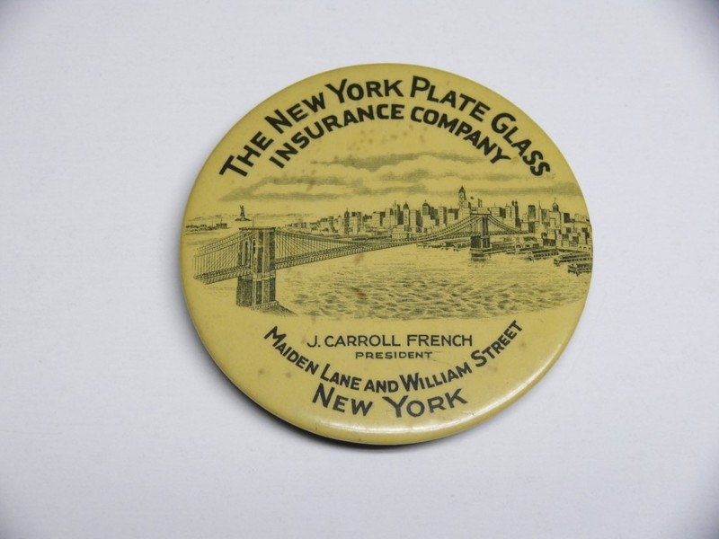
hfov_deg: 22.0
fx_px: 1849
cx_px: 360
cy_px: 270
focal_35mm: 89
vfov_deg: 16.6
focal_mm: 18.8
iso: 160
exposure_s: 1/30
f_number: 3.2
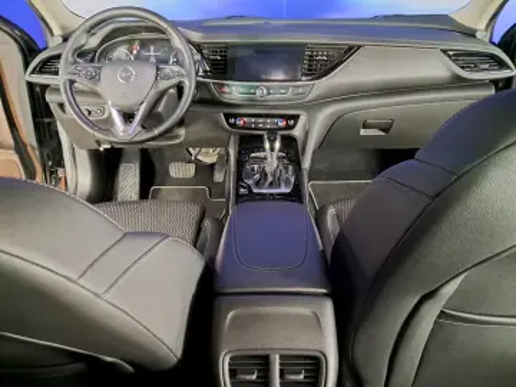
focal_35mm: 27
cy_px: 194
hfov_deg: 65.3
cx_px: 258
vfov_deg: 51.4
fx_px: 402
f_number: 1.8
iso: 1600
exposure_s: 1/20
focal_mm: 4
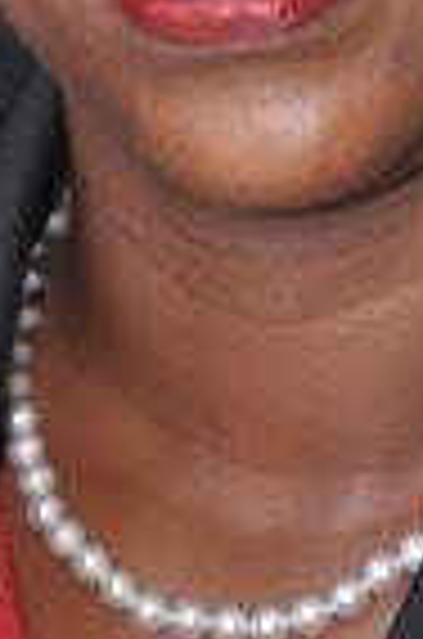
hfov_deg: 2.7
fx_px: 8812
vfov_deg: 4.1
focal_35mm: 498
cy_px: -225
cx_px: 288
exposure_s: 1/80
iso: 200
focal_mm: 105
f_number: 7.1
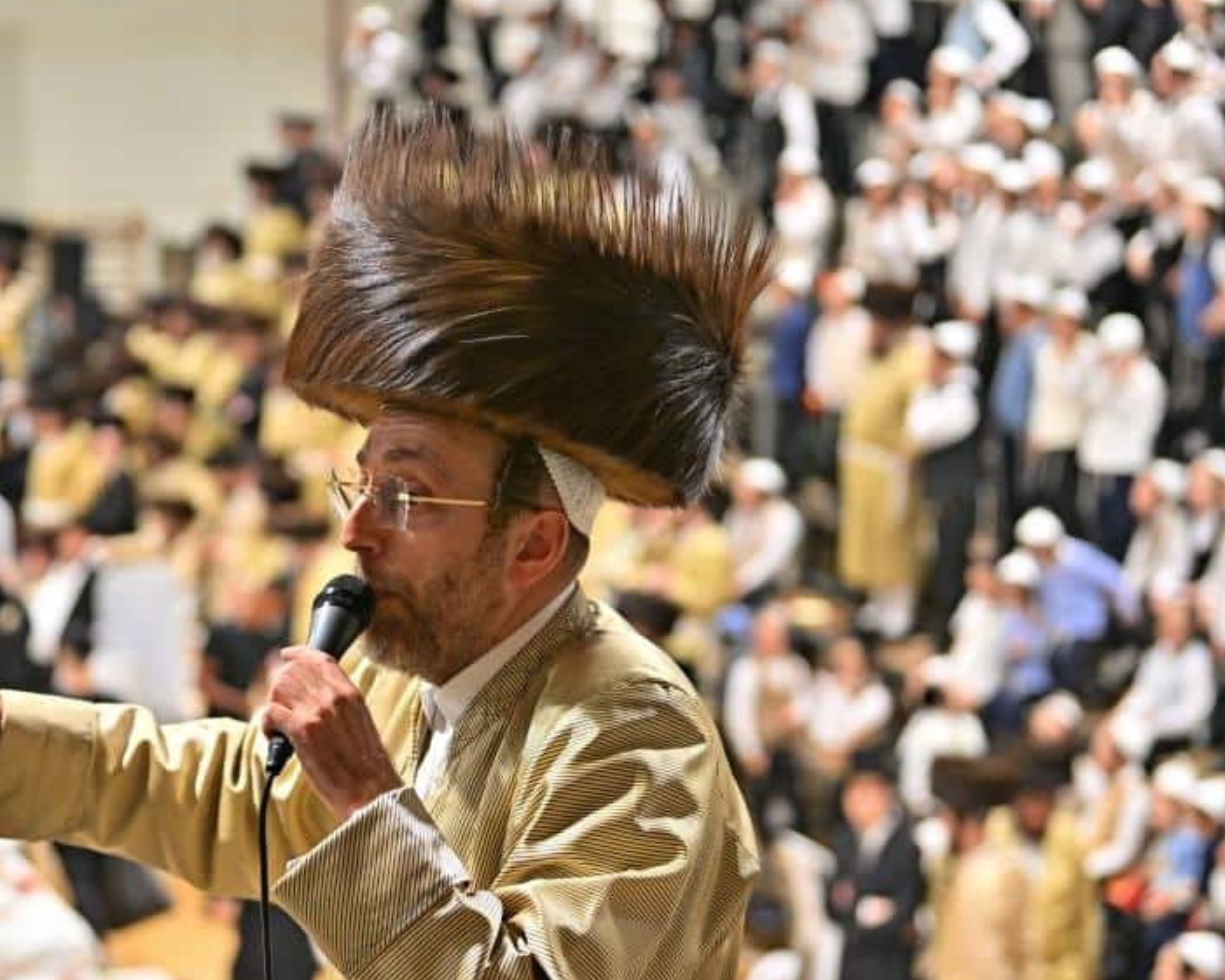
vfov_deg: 16.0
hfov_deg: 19.9
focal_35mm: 96
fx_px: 3481
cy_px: 548
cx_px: 446
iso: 1250
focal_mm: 70
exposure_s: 1/250
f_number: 2.8
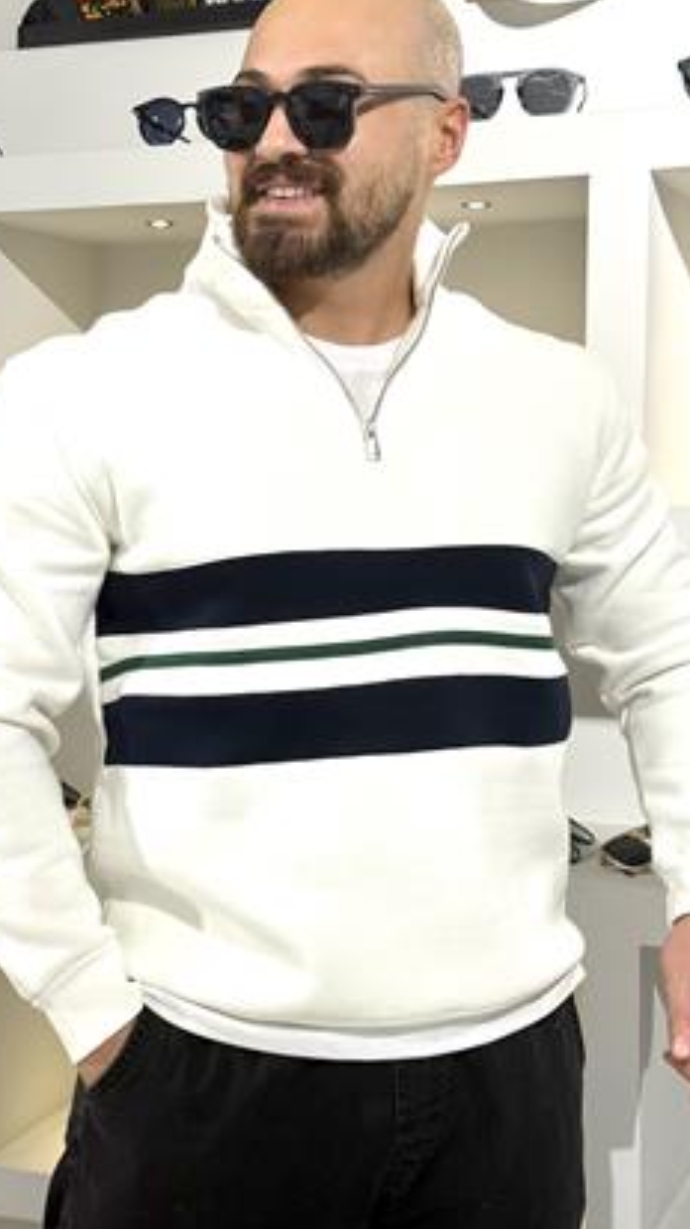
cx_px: 336
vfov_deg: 35.5
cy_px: 619
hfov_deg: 20.4
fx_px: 1921
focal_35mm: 59
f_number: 1.78
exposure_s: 1/100
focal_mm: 6.76
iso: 50
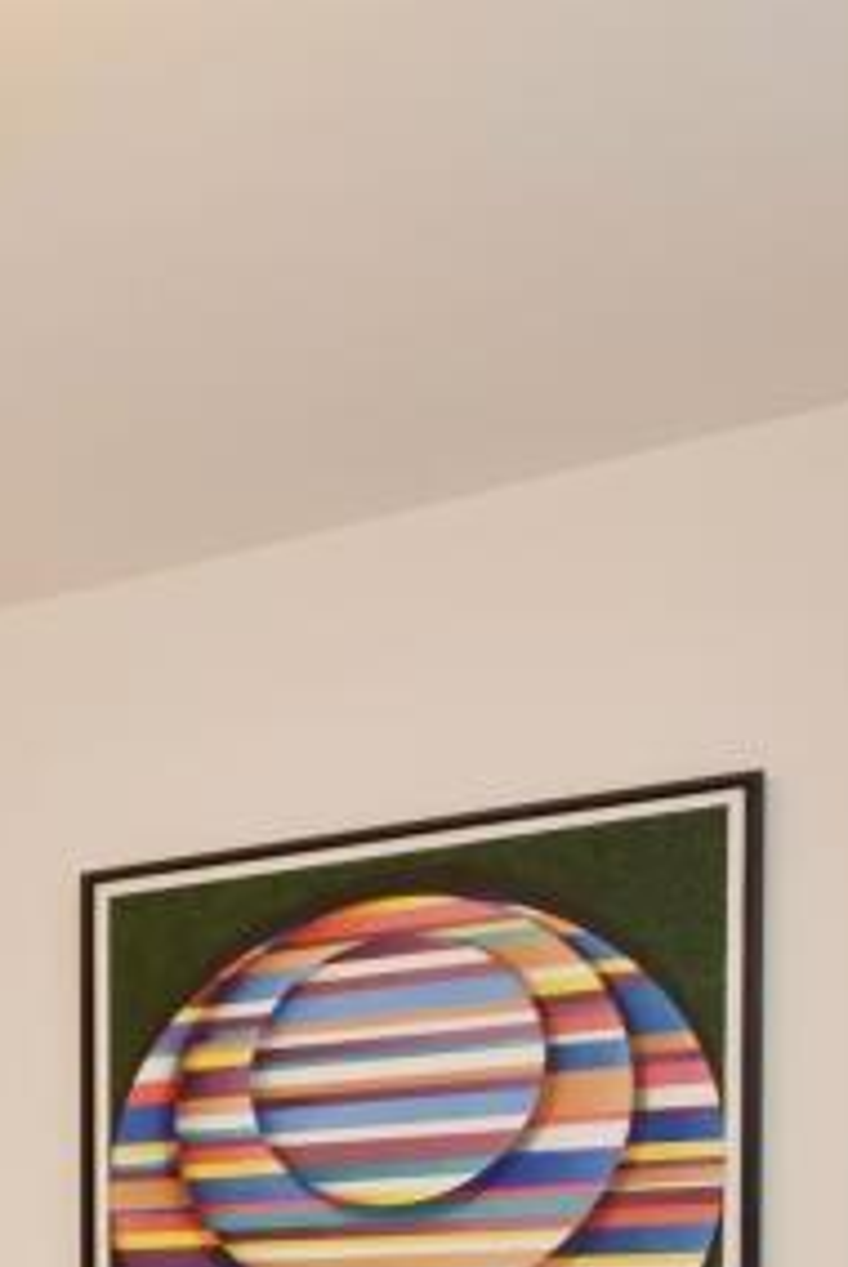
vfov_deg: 32.6
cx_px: -442
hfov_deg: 21.1
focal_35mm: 54
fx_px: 1903
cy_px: 1372
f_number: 6.3
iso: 280
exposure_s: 1/40
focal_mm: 10
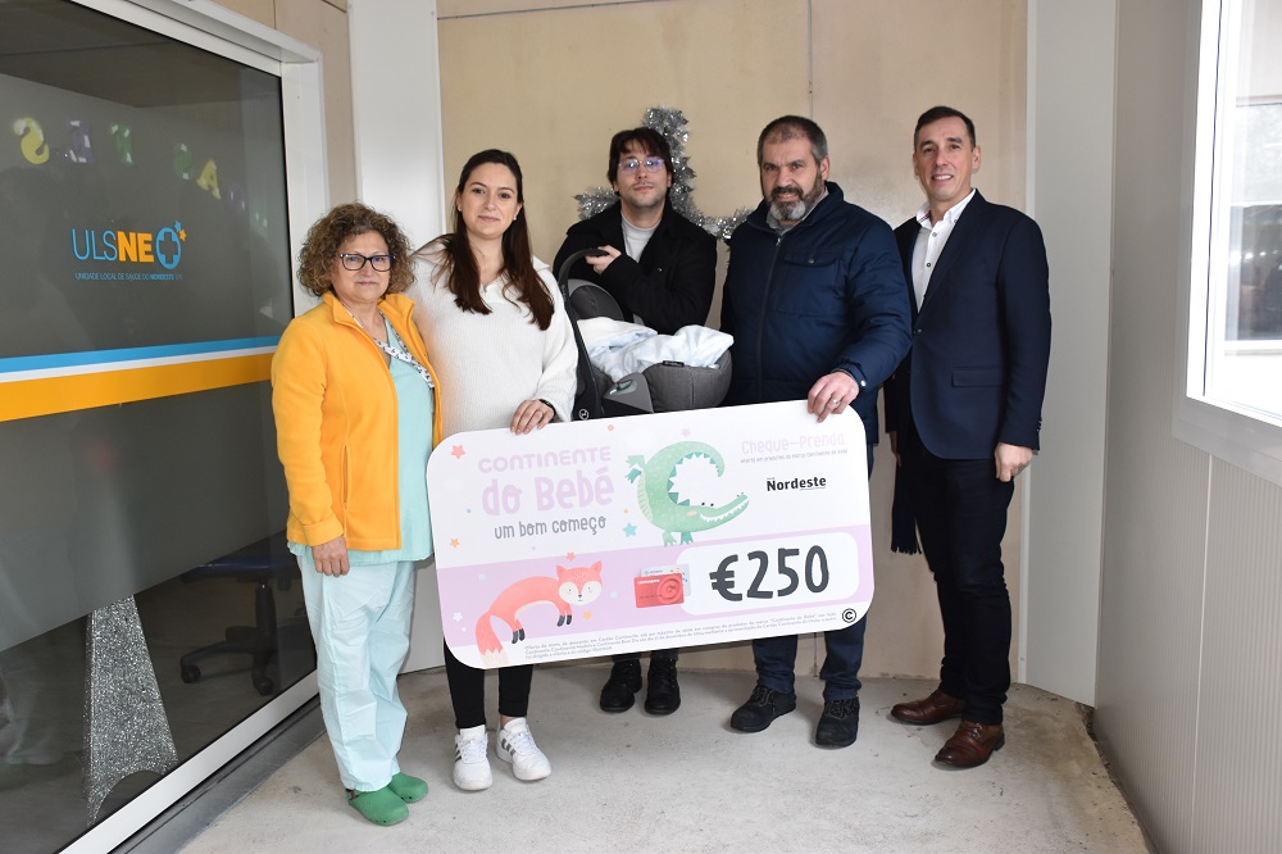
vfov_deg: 43.6
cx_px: 641
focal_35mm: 30
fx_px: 1068
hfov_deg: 61.9
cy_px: 427
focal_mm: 20
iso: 800
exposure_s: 1/100
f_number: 5
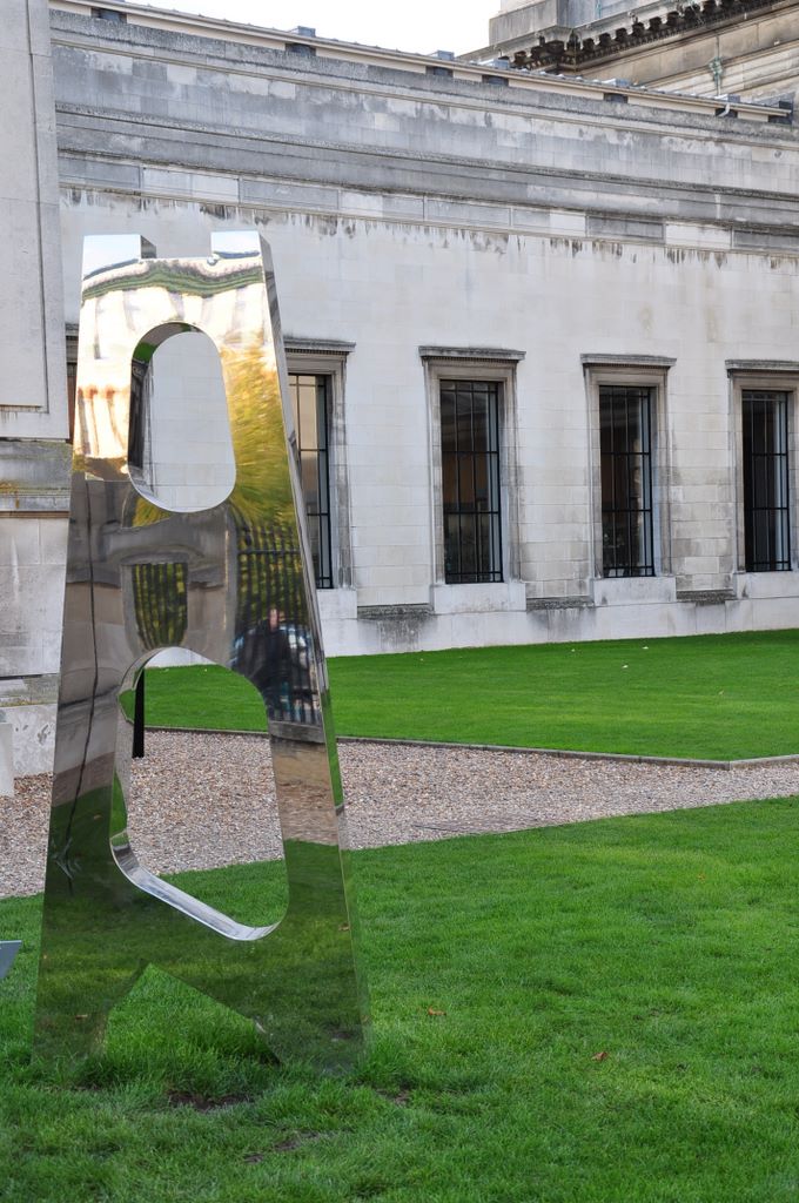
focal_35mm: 68
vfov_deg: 29.9
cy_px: 602
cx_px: 400
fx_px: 2253
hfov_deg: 20.1
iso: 200
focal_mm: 45
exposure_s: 1/80
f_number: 8
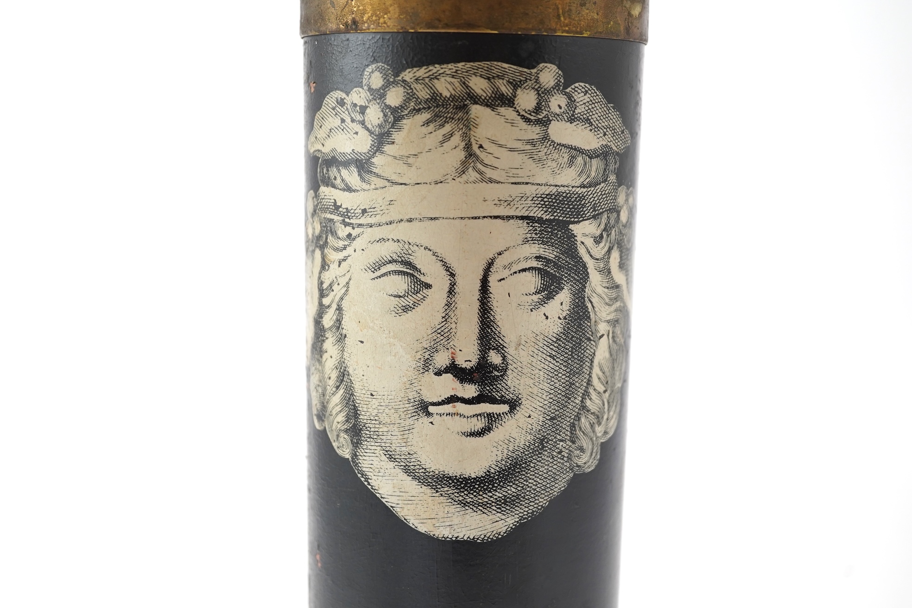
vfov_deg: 29.9
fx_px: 1140
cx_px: 456
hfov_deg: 43.6
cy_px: 304
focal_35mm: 45
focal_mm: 30
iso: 400
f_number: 3.5
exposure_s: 1/80
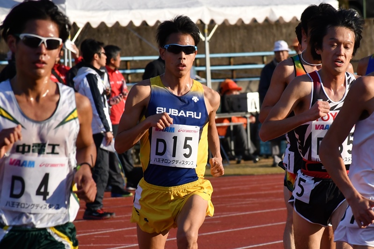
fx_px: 2025
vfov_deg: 7.0
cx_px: 187
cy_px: 124
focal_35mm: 195
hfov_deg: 10.6
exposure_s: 1/1600
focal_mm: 130
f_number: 5.6
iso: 400
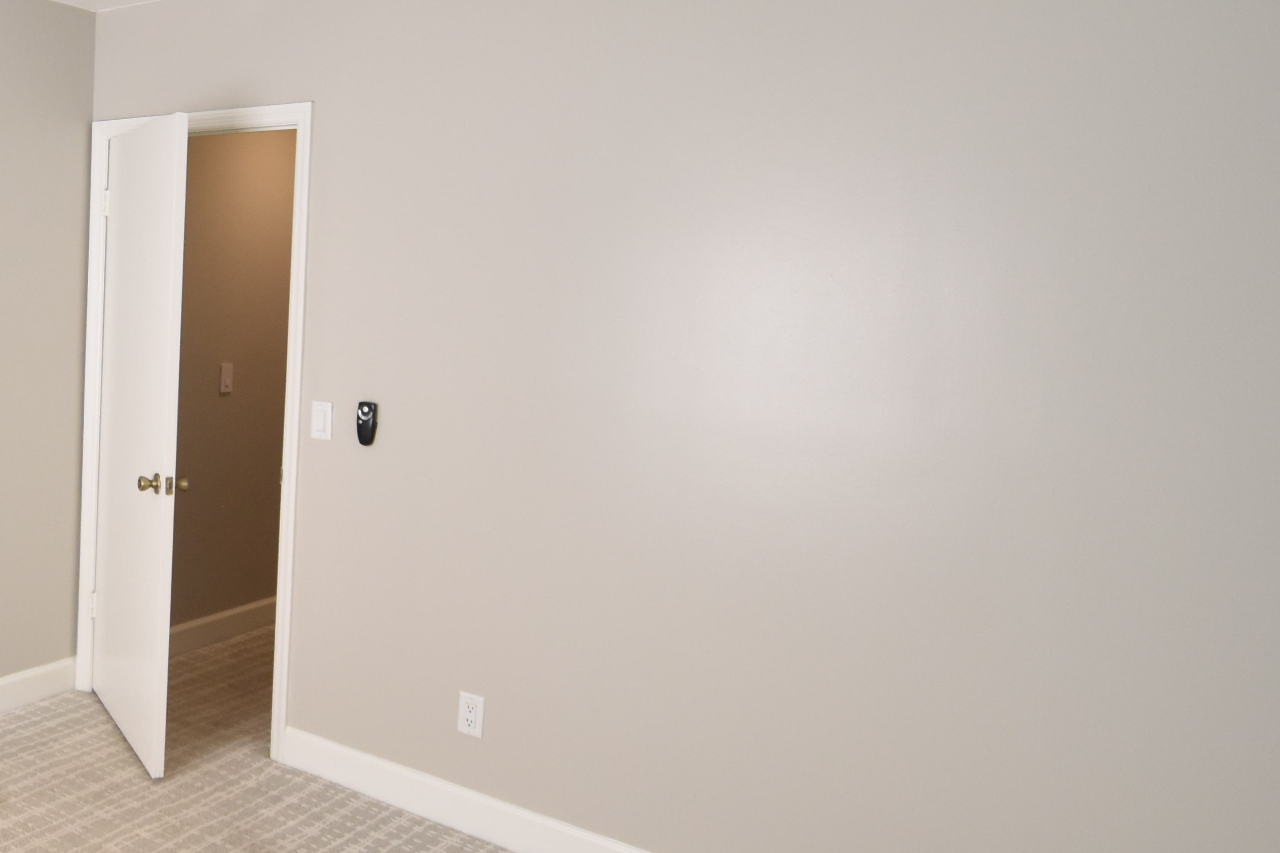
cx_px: 96
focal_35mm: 32
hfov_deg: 51.0
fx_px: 1138
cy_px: 342
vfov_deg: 40.9
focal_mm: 10
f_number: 3.5
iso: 800
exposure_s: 1/250
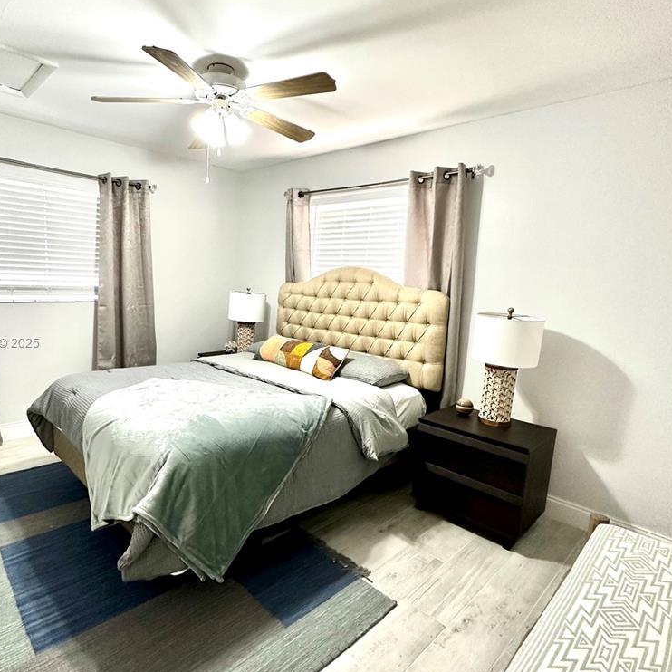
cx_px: 278
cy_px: 343
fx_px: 439
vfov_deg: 74.8
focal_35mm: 20
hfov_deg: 74.2
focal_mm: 2.22
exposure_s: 1/60
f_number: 2.2
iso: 250
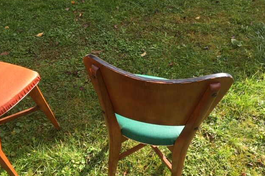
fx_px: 228
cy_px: 99
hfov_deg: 60.3
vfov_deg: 42.2
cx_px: 132
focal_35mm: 31
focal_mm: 4.15
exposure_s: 1/565
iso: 32
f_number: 2.2
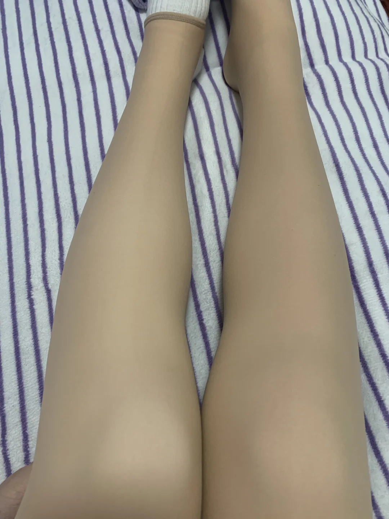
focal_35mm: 26
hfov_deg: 53.1
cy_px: 260
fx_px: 390
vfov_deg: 67.3
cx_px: 194
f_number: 1.8
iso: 100
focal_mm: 4.25
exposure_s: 1/60
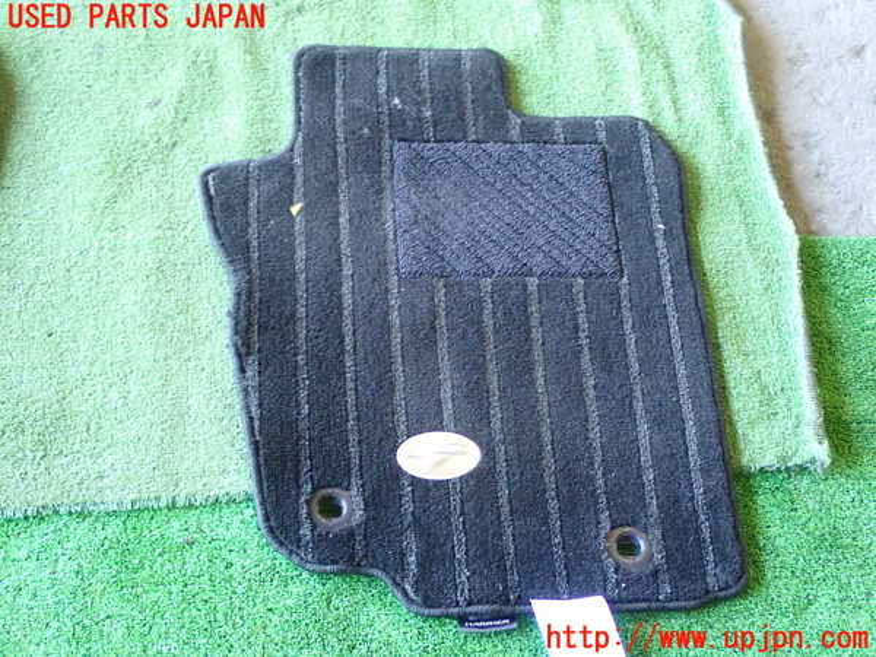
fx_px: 1265
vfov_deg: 29.1
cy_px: 328
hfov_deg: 38.2
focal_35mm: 50
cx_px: 438
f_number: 3.2
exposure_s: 1/20
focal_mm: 9.01
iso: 800
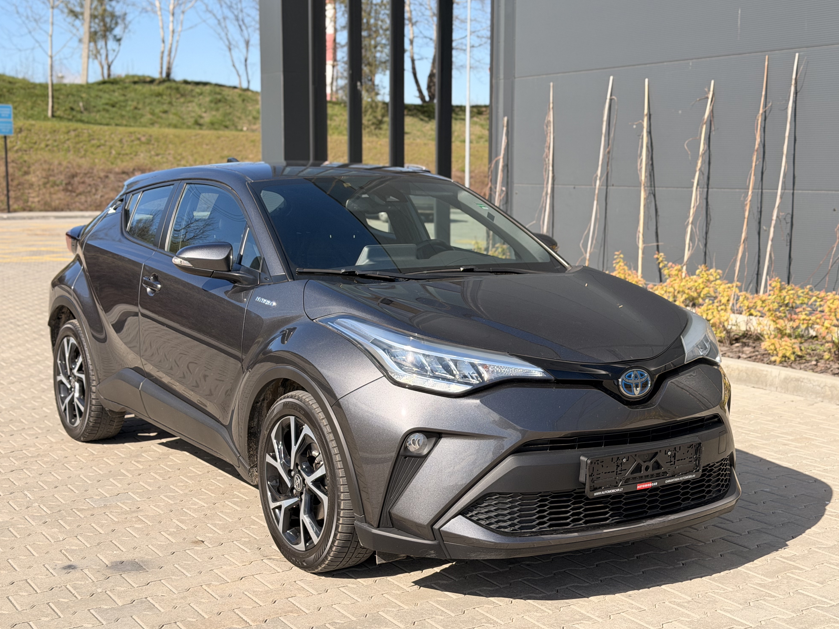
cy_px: 314
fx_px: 1188
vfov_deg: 29.7
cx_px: 416
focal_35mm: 49
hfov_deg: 38.9
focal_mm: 6.76
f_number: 1.78
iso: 80
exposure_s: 1/3534
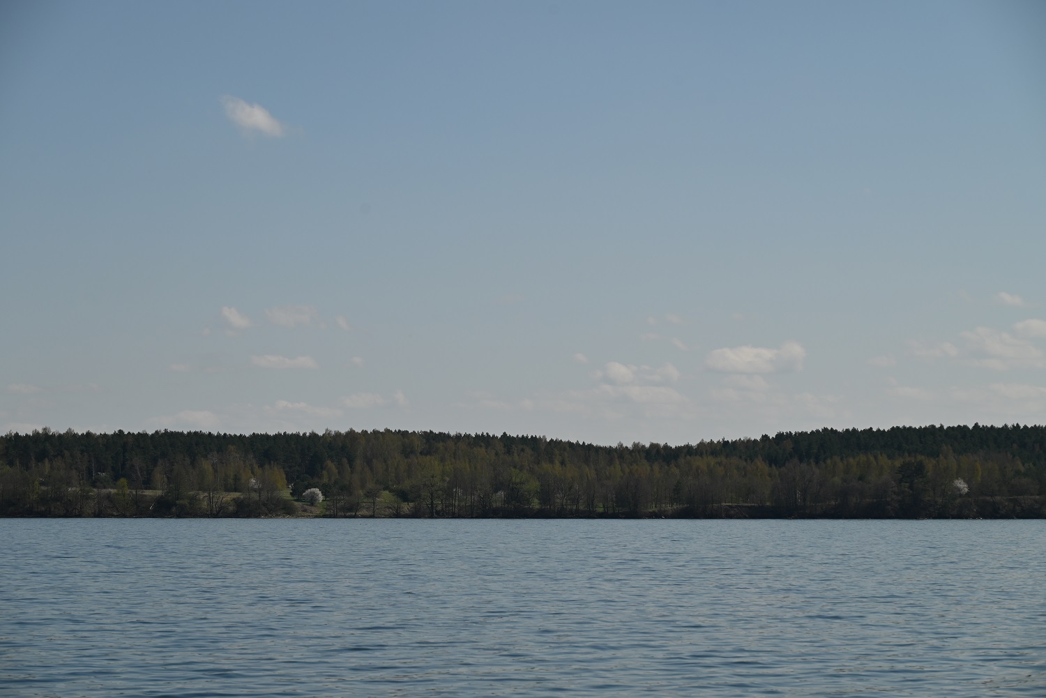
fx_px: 3255
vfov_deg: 12.2
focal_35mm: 112
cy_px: 349
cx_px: 523
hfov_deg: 18.3
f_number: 8
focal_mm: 112
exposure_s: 1/1000
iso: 100
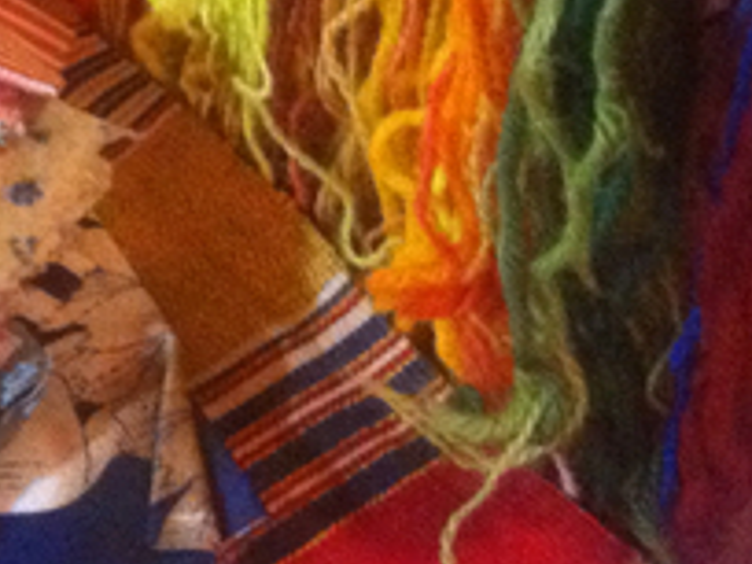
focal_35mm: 120
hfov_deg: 16.1
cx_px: 22
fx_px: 2607
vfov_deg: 11.8
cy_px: -311
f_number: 2.8
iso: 1000
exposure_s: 1/15
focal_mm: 3.85
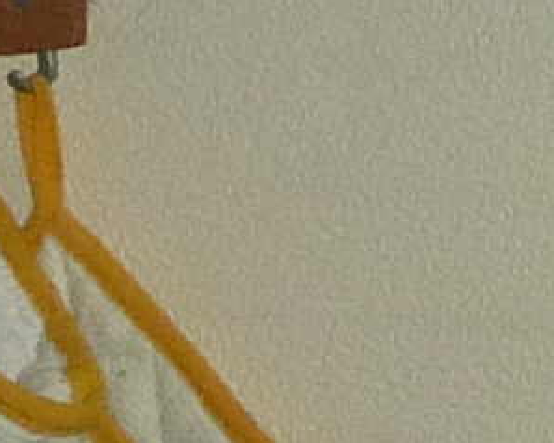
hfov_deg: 3.6
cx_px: -112
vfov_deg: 2.8
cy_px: 1085
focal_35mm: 544
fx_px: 8914
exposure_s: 1/30
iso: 200
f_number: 4.1
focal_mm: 7.3
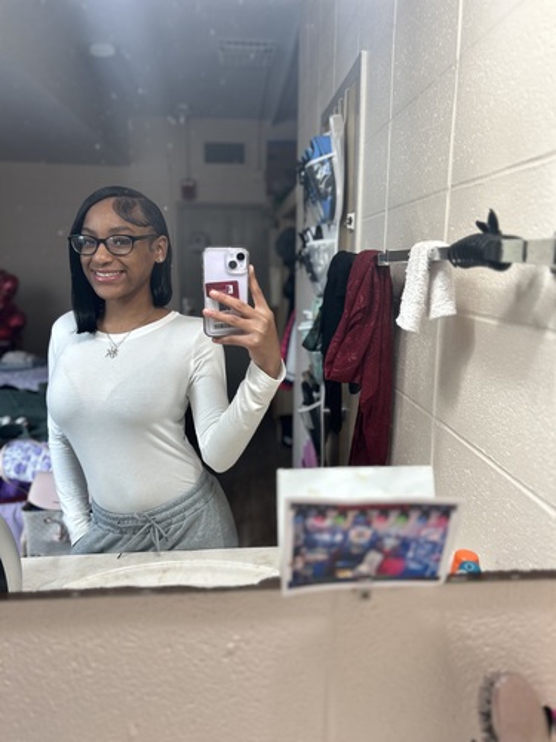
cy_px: 371
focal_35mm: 26
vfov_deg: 67.3
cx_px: 278
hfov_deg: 53.1
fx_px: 557
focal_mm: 5.7
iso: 80
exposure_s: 1/120
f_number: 1.5
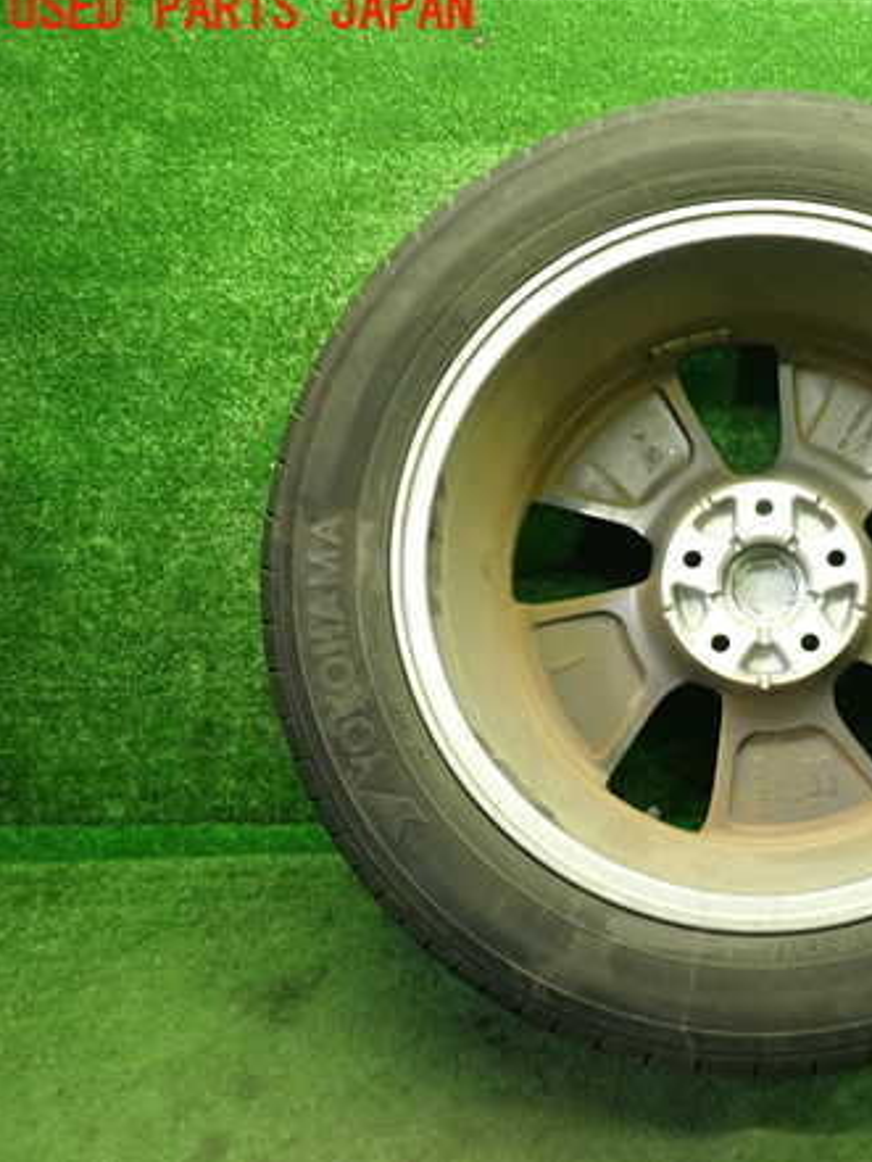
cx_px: 785
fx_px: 1141
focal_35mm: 34
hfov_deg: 38.9
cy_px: 572
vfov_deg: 53.9
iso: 250
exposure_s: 1/30
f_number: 2
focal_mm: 4.5
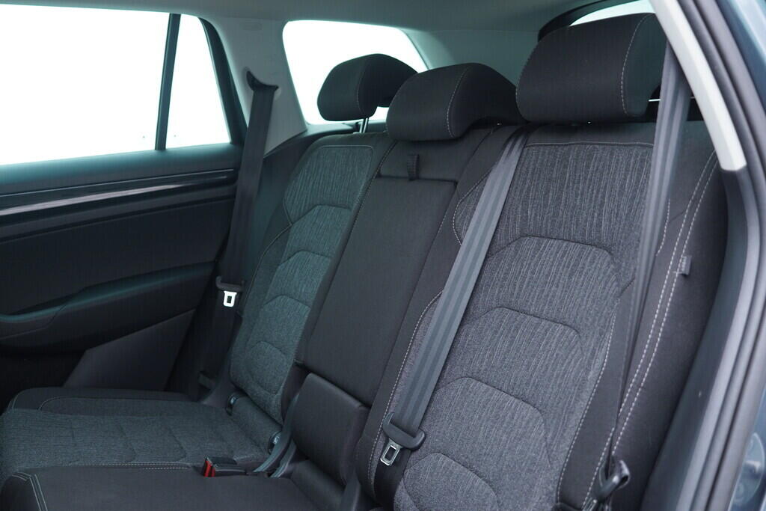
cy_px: 256
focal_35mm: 36
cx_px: 383
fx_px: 766
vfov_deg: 36.9
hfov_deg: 53.1
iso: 400
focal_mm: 24
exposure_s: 1/40
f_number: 2.8
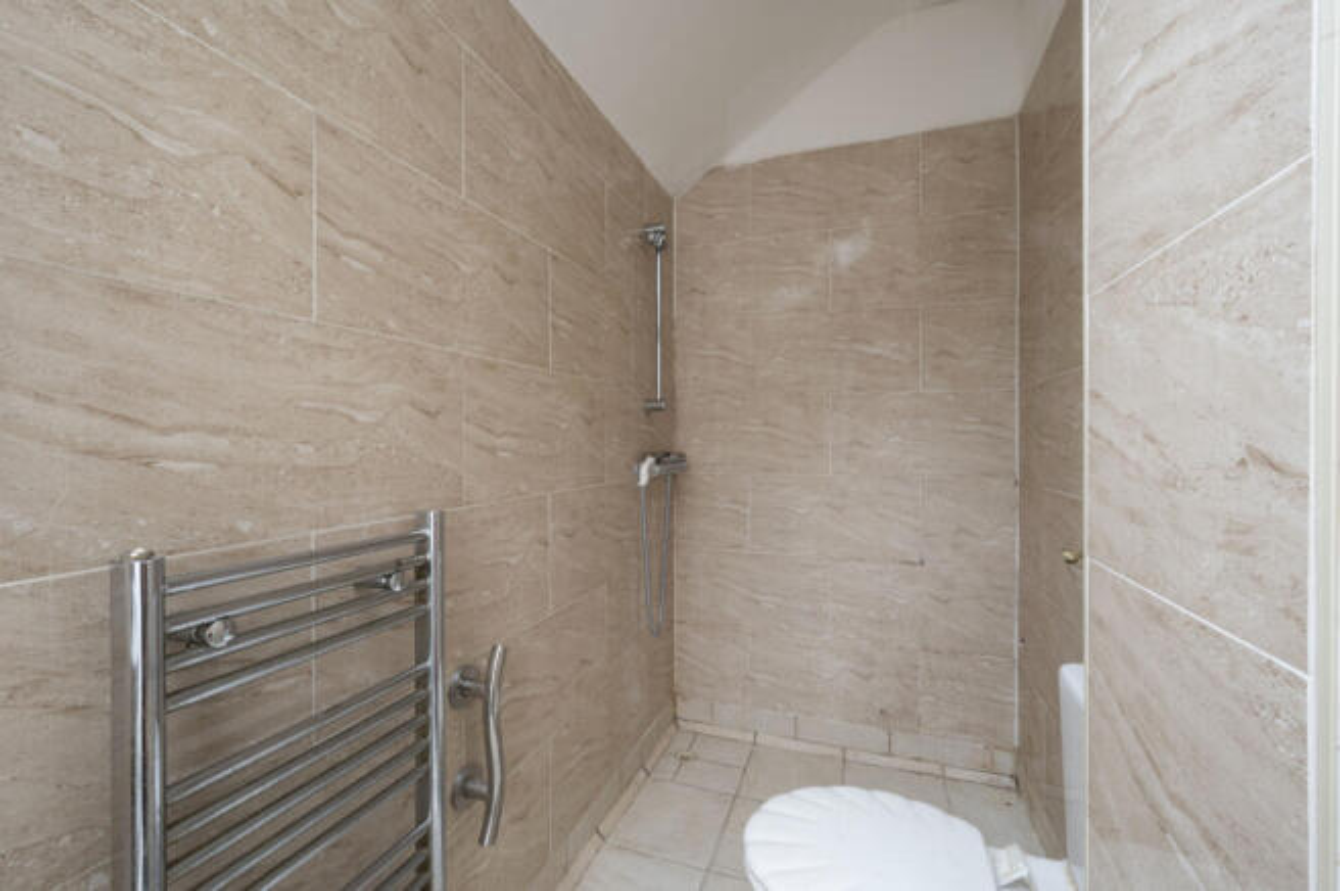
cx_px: 670
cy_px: 446
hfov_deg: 104.3
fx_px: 521
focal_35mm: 14
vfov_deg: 81.1
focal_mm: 14
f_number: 16
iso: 200
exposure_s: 1.3
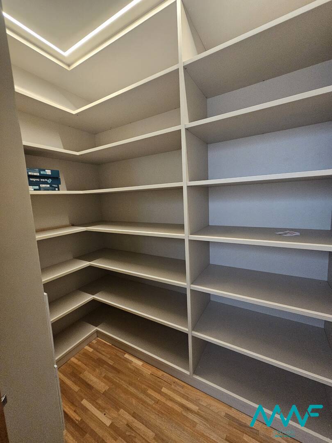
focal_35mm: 13
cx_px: 166
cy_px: 222
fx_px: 166
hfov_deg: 89.9
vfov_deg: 106.2
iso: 400
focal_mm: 2.2
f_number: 2.2
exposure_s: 1/77.4
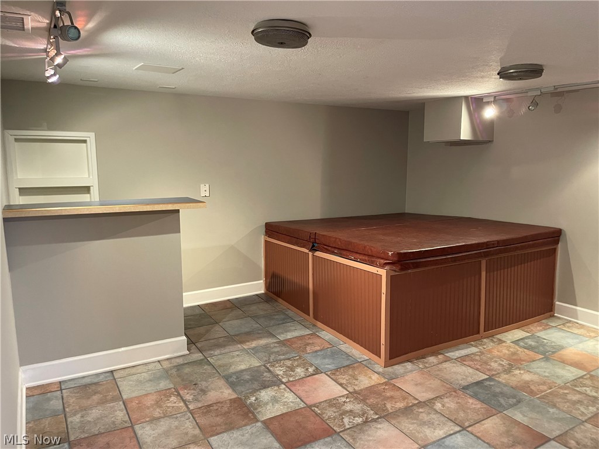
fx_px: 433
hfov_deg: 69.4
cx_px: 300
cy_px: 224
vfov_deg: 54.9
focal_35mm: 25
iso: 320
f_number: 1.6
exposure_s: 1/60
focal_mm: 5.1
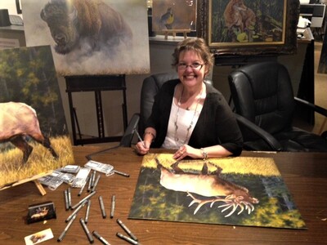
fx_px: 312
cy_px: 122
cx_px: 164
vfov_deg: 42.9
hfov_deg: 55.4
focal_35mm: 33
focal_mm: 4.12
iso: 200
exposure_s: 1/20
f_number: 2.4
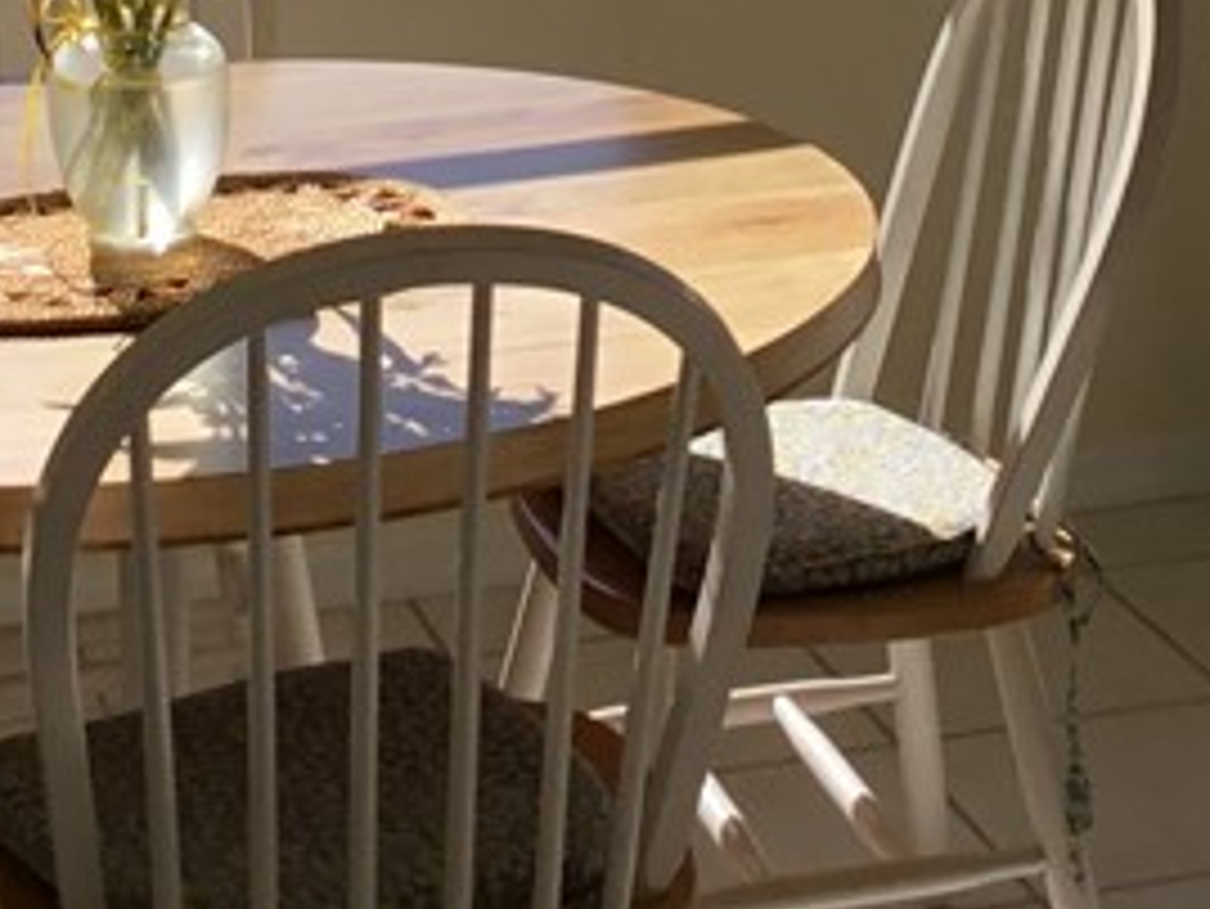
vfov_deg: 12.0
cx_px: 666
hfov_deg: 16.7
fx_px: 4127
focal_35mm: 118
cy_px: -410
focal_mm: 3.3
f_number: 2.4
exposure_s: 1/574
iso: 25
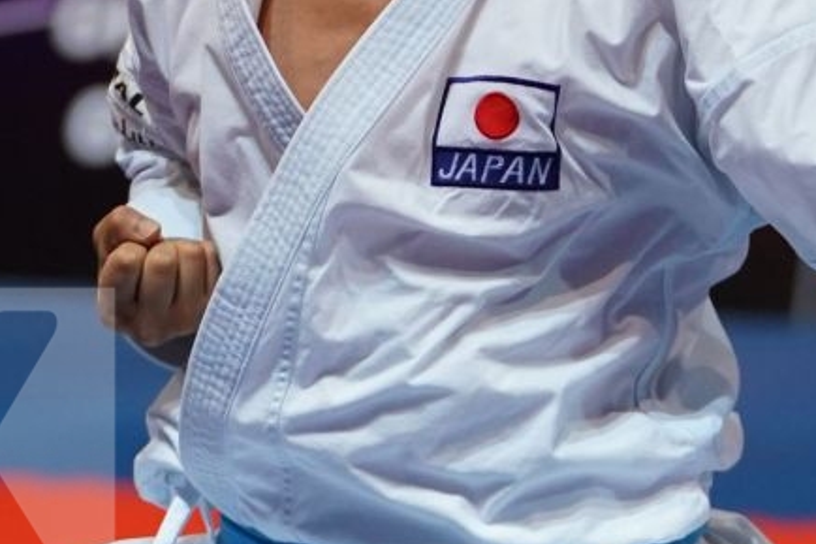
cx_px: 577
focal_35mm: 614
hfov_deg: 3.4
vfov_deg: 2.2
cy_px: 459
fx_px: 13911
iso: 2000
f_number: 2.8
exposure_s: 1/500
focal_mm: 148
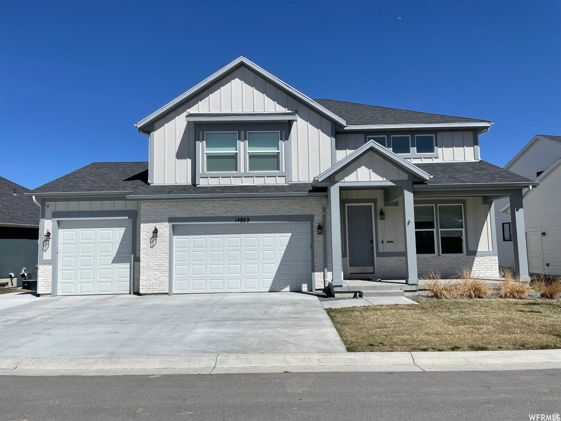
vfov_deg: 53.1
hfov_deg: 67.3
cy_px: 210
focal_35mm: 26
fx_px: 421
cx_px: 280
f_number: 1.6
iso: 32
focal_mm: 4.2
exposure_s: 1/6897
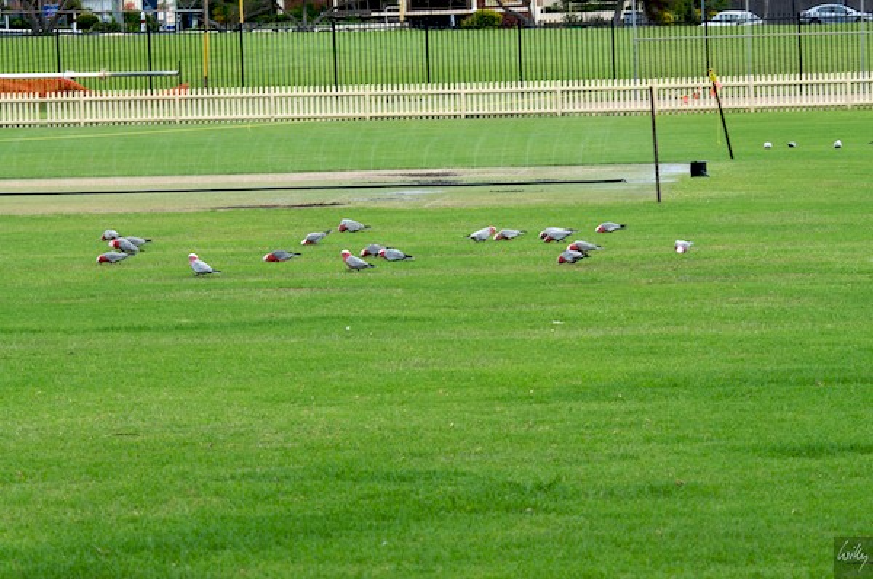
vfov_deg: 7.0
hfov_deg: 10.6
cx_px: 436
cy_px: 290
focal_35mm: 195
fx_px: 4721
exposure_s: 1/400
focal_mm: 130
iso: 320
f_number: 10
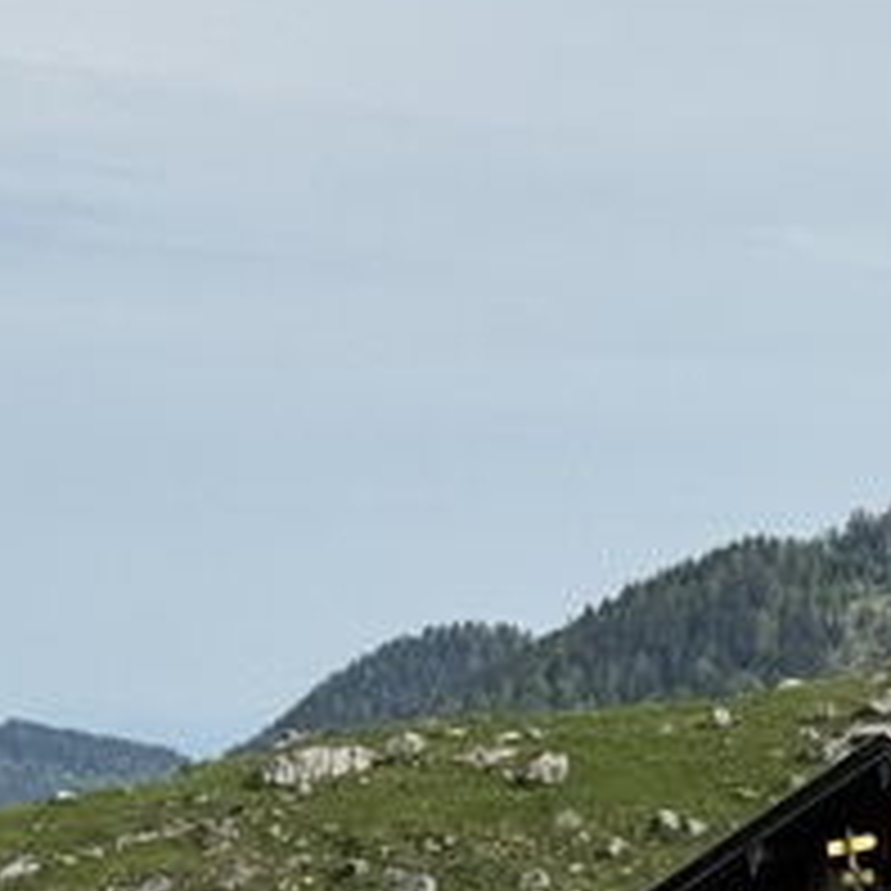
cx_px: 886
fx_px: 6377
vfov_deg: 8.0
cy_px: 765
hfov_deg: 8.0
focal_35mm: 219
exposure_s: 1/5587
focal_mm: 6.76
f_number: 1.78
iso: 64
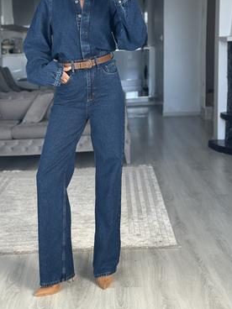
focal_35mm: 66
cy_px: 103
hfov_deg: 22.2
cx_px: 79
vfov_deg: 29.2
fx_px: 590
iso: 100
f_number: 1.78
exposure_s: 1/172
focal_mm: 6.86
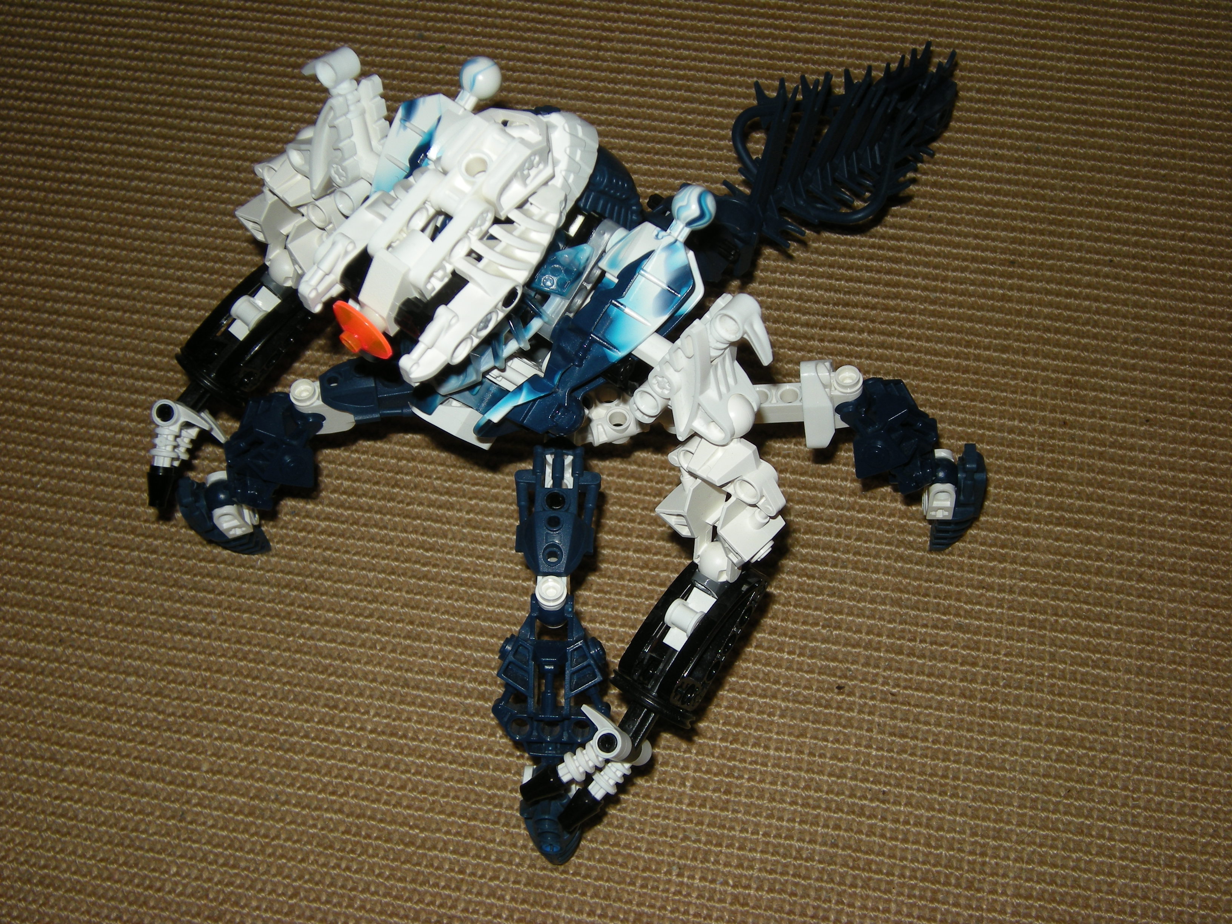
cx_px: 616
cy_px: 462
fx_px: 1602
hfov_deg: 42.1
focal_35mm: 45
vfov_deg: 32.2
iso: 64
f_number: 3.5
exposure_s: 1/60
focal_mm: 7.5
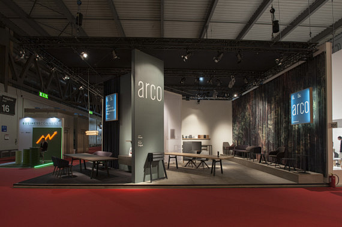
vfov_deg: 70.3
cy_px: 114
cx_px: 171
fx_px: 161
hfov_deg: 93.3
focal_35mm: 17
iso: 400
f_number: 10
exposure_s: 1/10
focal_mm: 17
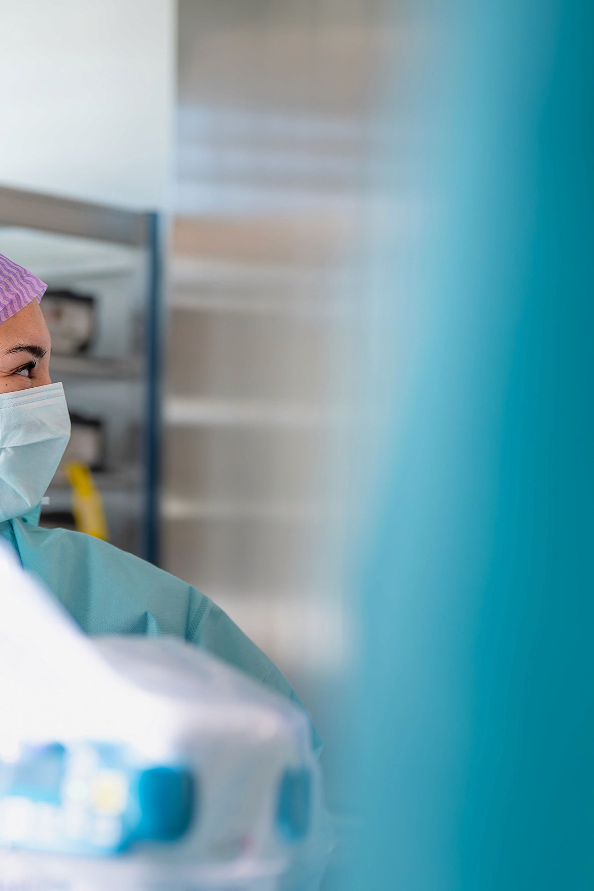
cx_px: 139
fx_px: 2376
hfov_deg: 14.2
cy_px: 778
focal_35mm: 96
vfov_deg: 20.9
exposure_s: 1/400
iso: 250
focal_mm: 45
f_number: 1.8
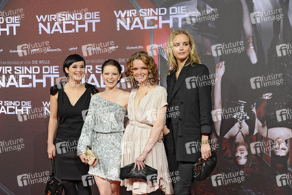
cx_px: 146
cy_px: 98
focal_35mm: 52
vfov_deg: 26.0
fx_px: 421
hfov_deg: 38.2
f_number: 5.6
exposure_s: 1/160
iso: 400
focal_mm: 52
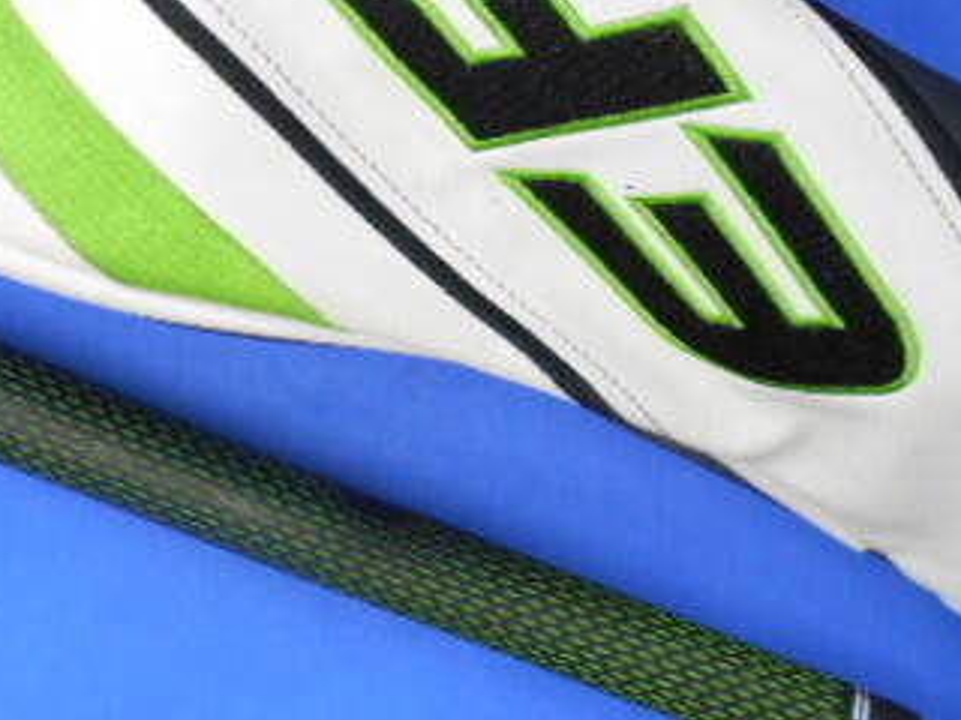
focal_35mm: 52
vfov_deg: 27.6
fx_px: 1444
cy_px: 168
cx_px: 508
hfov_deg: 36.8
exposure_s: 1/30
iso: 220
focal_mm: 4.6
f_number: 3.2
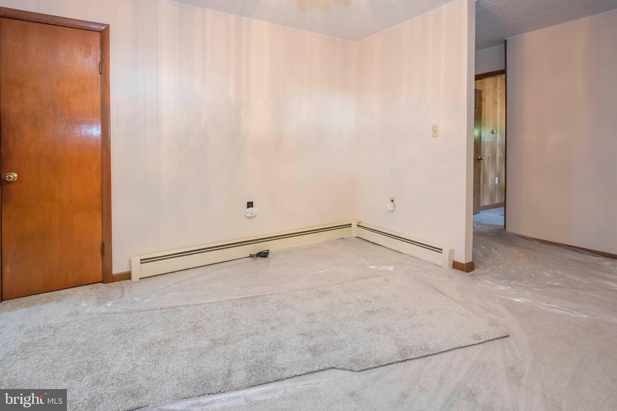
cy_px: 206
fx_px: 274
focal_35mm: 16
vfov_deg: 73.7
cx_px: 308
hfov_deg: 96.7
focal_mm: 11
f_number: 3.5
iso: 640
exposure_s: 1/30
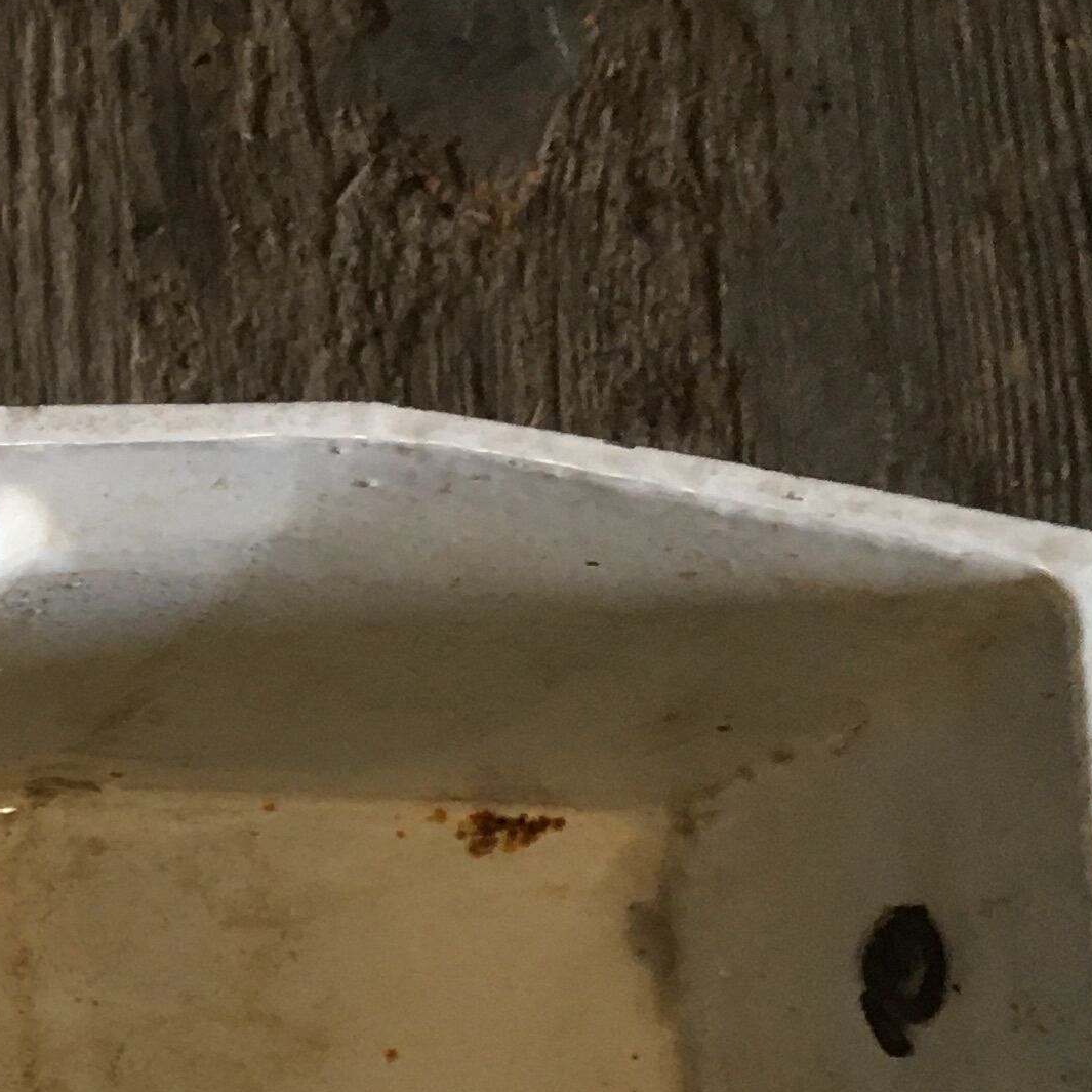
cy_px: 1012
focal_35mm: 97
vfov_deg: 17.6
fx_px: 3462
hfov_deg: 16.2
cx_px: -603
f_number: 2.2
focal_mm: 4.15
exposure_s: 1/33
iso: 125
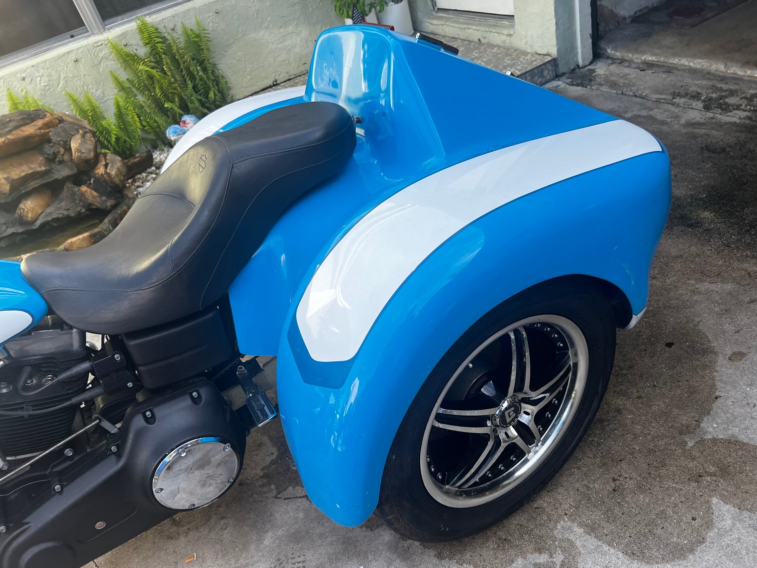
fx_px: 569
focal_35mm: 26
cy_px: 284
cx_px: 378
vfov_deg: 53.1
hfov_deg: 67.3
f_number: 1.5
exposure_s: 1/544
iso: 50
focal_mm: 5.7
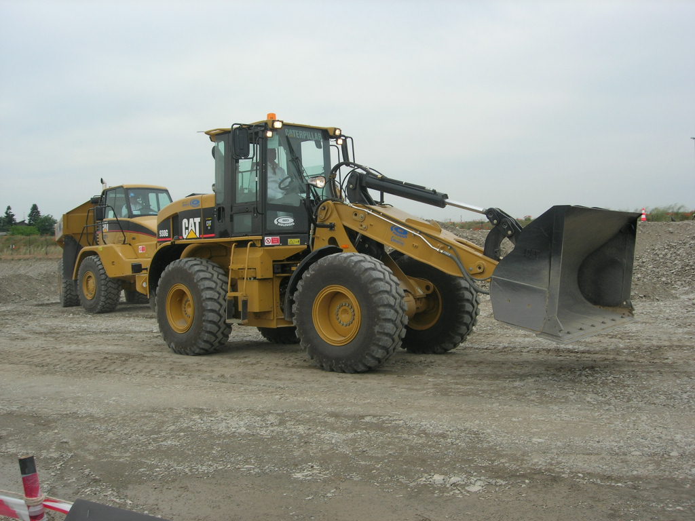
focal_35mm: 38
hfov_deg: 49.0
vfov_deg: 37.7
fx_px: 763
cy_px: 260
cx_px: 348
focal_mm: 7.8
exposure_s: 1/453
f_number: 4.8
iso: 64
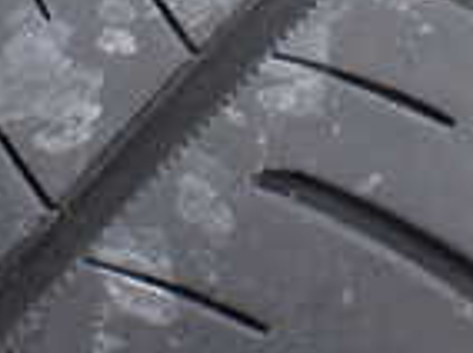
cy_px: -226
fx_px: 1732
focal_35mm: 127
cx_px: 276
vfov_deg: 11.0
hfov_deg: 15.5
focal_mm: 5.4
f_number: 2.3
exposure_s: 1/125
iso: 200
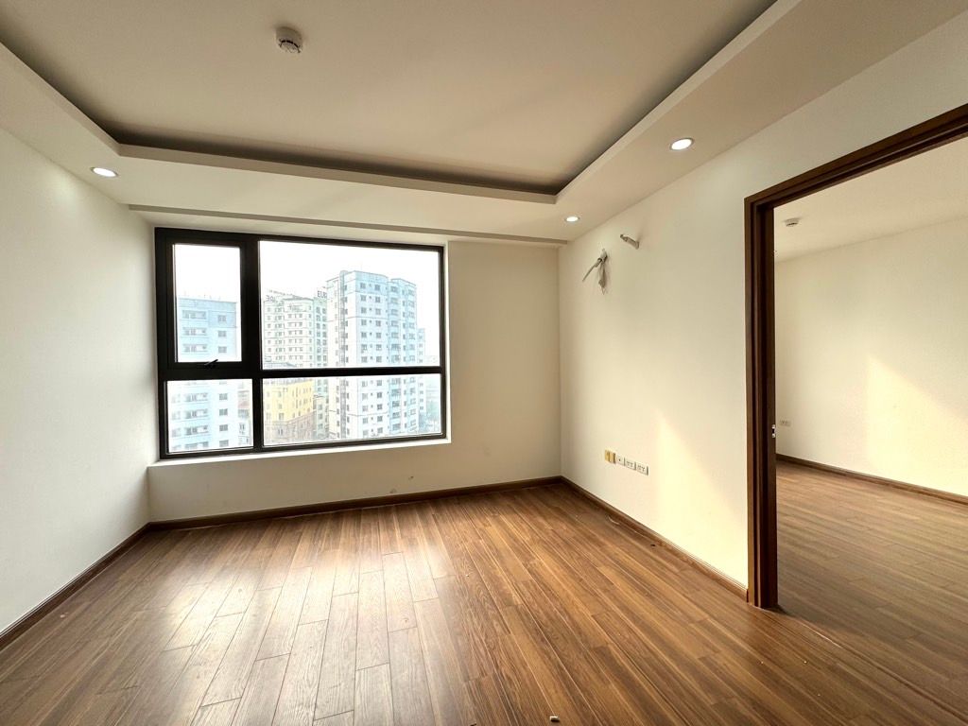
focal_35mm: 14
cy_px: 363
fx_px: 391
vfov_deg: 85.7
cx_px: 484
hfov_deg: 102.1
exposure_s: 1/573
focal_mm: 2.22
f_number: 2.2
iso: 50
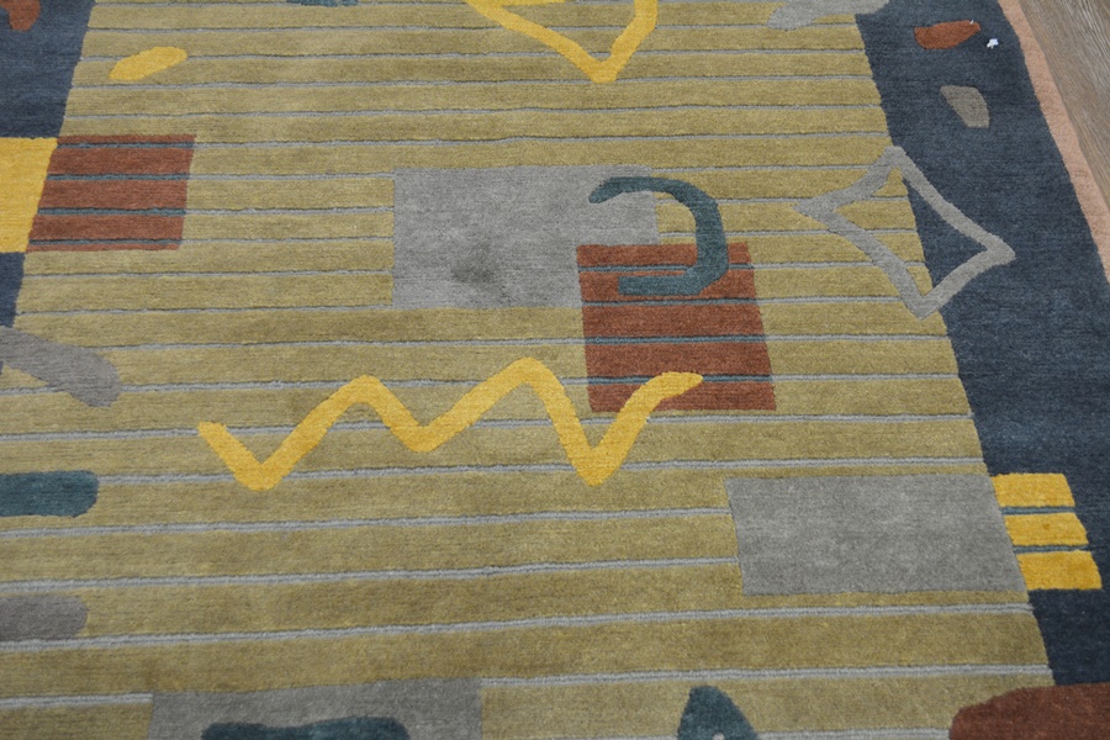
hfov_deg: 41.1
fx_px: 1480
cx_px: 555
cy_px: 370
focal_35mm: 48
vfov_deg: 28.1
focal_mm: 32
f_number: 4.8
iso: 800
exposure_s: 1/30
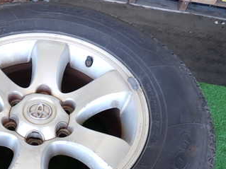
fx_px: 307
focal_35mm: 47
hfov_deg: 38.4
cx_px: 35
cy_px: 152
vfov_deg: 29.6
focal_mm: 4.5
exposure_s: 1/60
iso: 125
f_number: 2
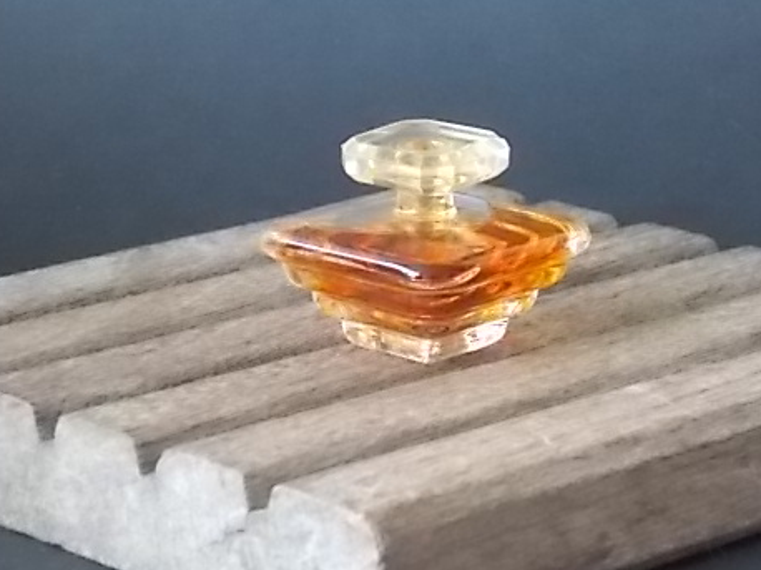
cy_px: 214
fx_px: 3472
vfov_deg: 9.4
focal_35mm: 158
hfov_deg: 12.5
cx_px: 430
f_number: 6
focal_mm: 20.1
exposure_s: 1/25
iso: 800
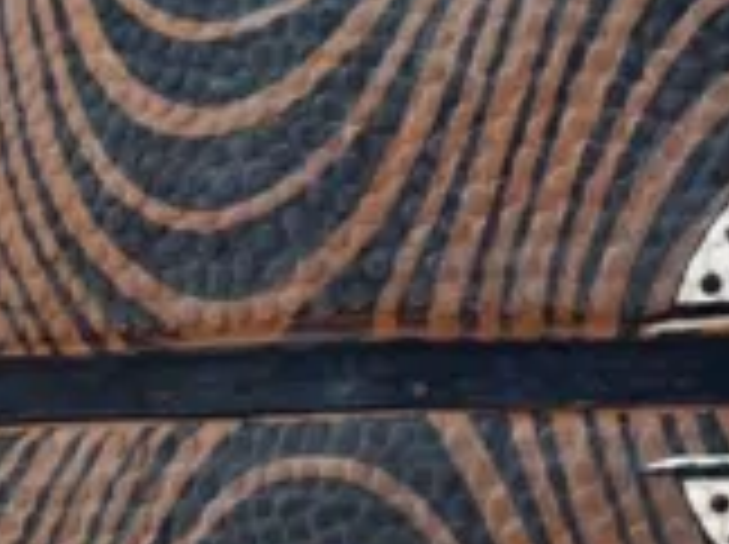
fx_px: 2166
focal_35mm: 103
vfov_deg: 14.2
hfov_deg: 18.1
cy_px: 31
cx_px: 882
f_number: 1.5
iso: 50
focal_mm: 5.7
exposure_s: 1/887
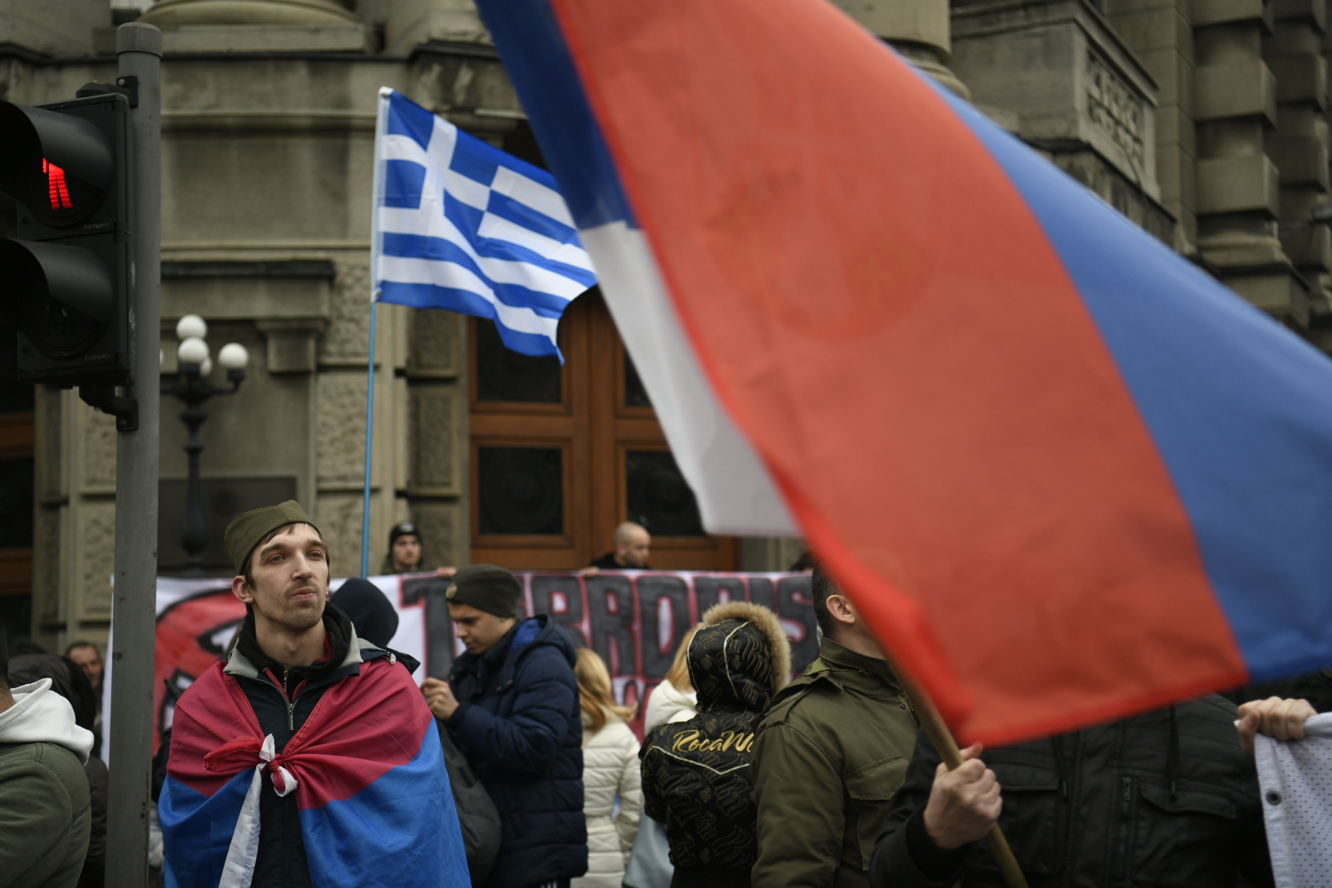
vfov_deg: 22.6
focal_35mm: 60
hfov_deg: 33.4
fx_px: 2220
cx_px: 666
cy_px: 444
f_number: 2.8
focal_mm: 60
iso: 400
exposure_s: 1/320
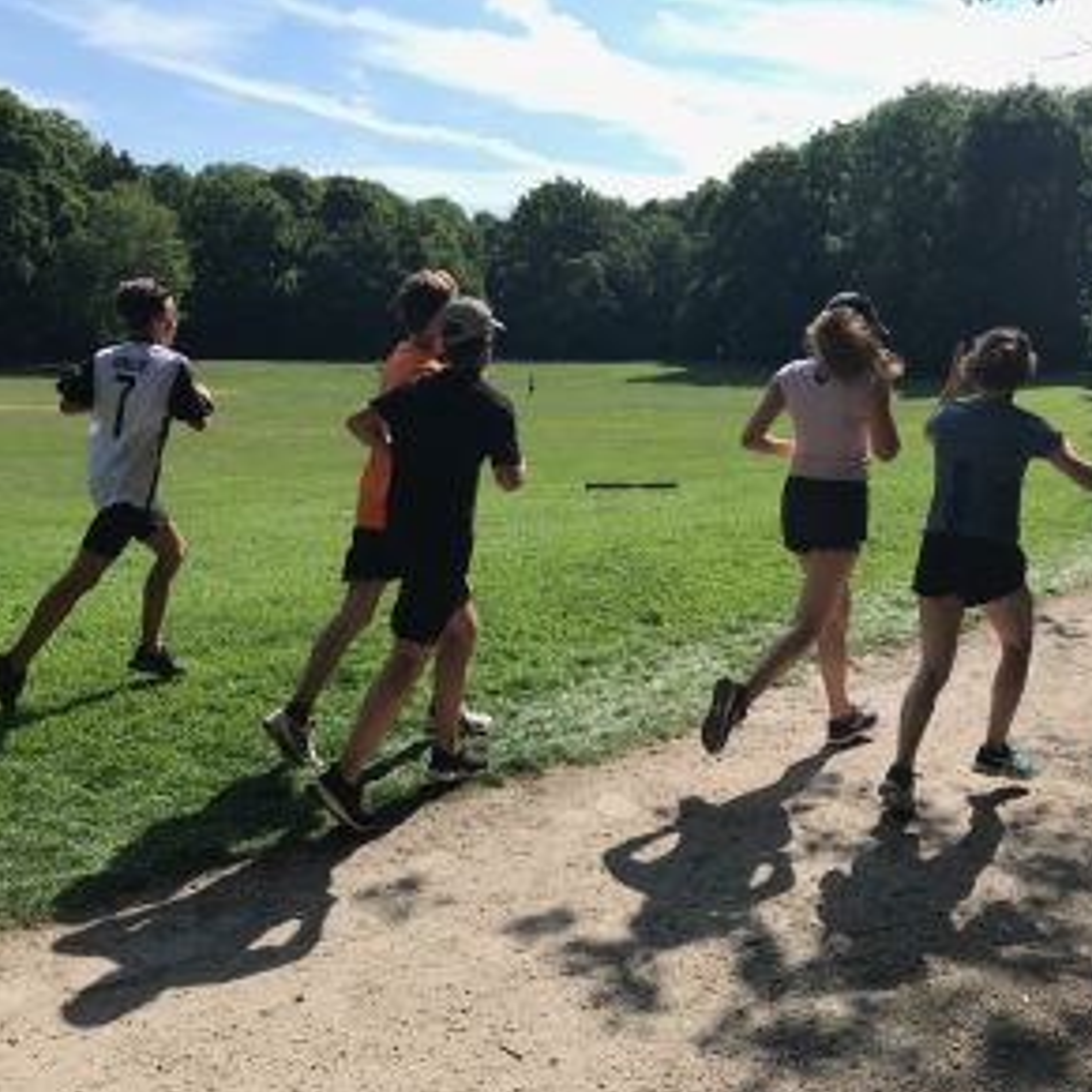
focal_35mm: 34
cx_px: 567
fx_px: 1213
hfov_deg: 48.4
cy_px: 559
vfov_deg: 48.4
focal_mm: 3.99
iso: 20
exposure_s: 1/2179
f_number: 1.8
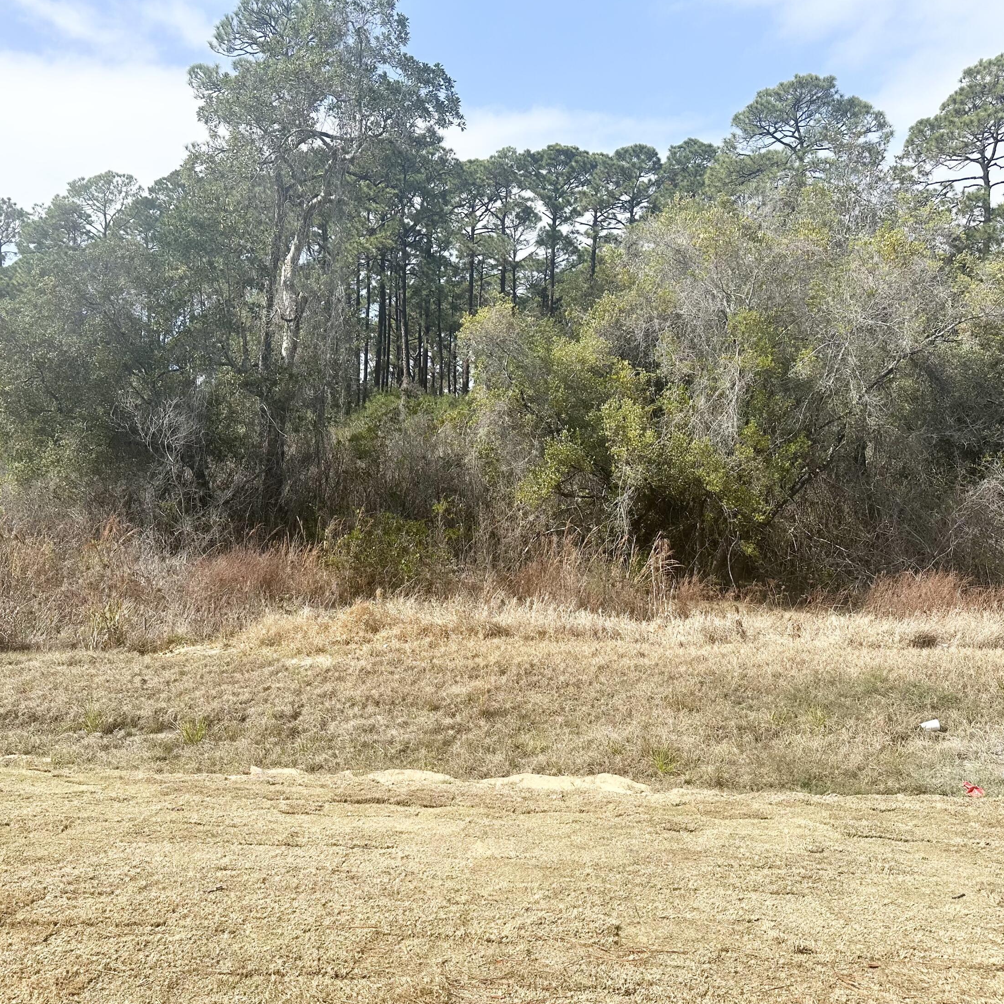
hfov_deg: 55.4
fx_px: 952
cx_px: 422
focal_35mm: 29
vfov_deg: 55.6
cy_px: 510
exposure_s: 1/2660
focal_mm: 6.86
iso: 80
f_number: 1.78
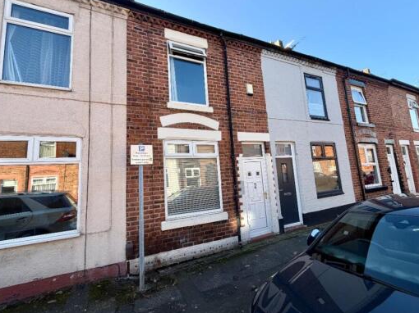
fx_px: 194
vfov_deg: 78.0
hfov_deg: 94.5
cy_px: 149
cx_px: 203
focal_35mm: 16
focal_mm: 2.22
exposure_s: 1/502
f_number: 2.2
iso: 50
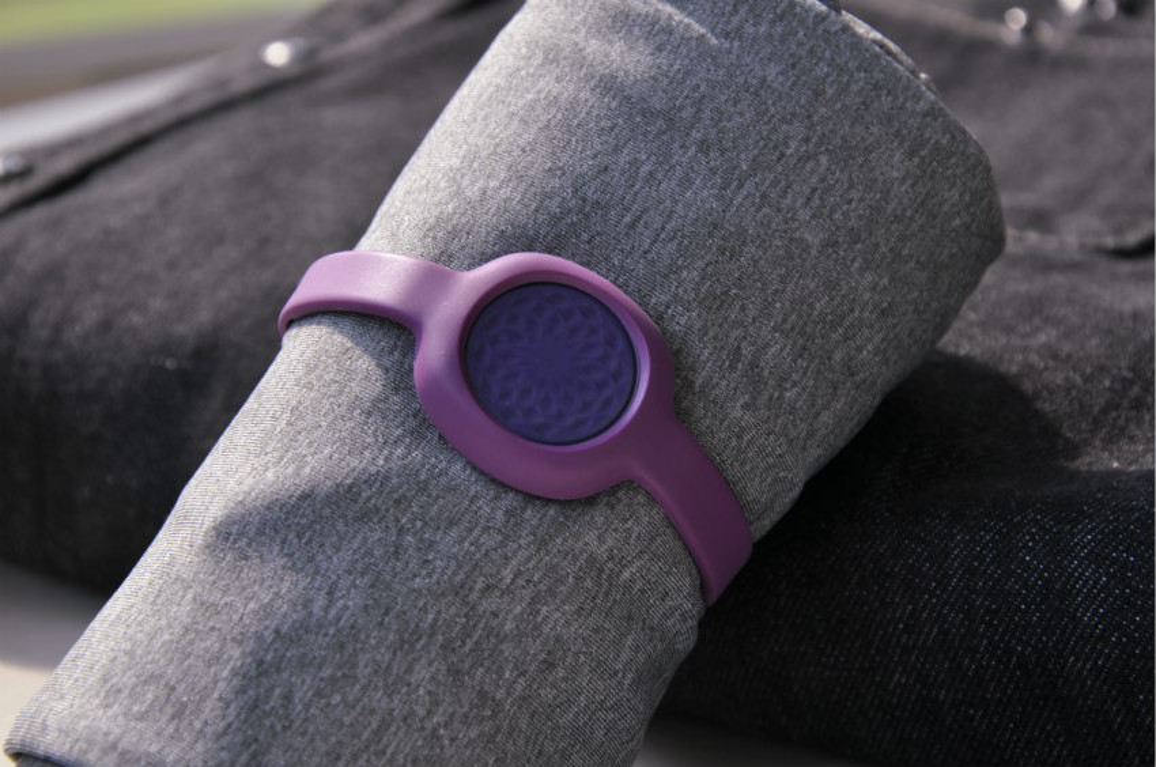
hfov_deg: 19.5
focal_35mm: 105
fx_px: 3367
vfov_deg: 13.0
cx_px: 578
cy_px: 384
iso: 200
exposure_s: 1/125
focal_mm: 70
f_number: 8
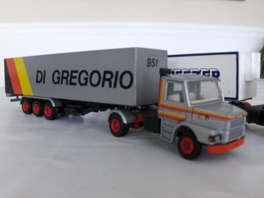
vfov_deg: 40.7
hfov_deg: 52.6
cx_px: 132
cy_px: 99
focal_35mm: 35
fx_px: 267
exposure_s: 1/41.5
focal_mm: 7.5
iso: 200
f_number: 2.8
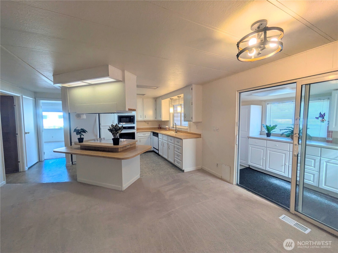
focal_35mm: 14
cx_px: 169
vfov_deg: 85.7
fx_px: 137
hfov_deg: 102.1
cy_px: 126
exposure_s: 1/199
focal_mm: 1.83
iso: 62
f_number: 2.2
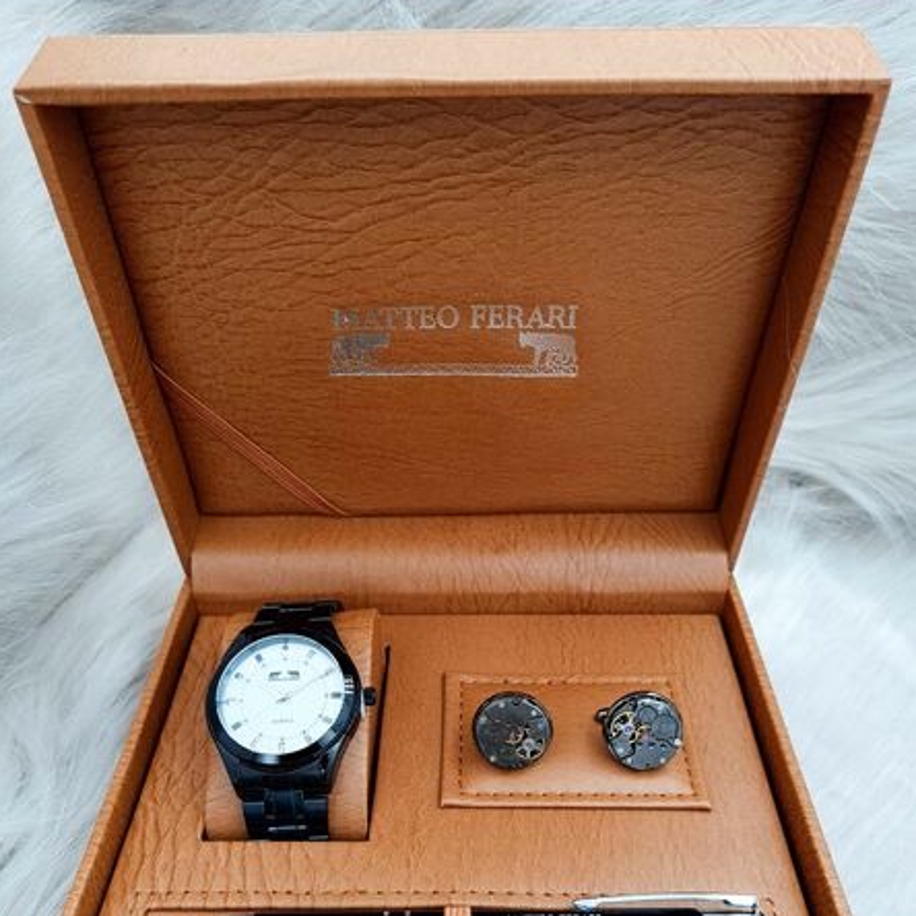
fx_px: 928
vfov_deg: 51.7
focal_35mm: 31
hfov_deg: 52.5
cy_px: 598
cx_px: 460
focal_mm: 5.4
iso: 50
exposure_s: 1/422
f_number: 1.8
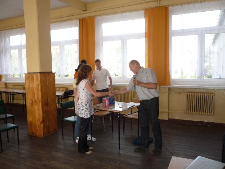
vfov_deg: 46.8
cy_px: 84
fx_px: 195
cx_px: 112
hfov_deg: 60.0
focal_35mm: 30
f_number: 3.3
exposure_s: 1/50
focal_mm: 5.2
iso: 100
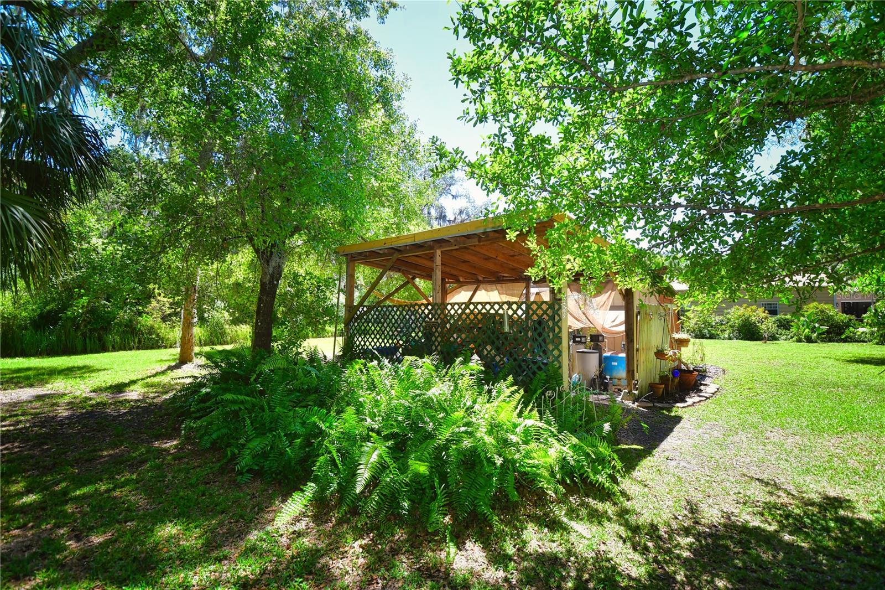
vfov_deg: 77.3
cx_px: 442
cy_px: 295
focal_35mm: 15
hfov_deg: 100.4
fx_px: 369
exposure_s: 1/125
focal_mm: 10
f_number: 5.6
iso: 100
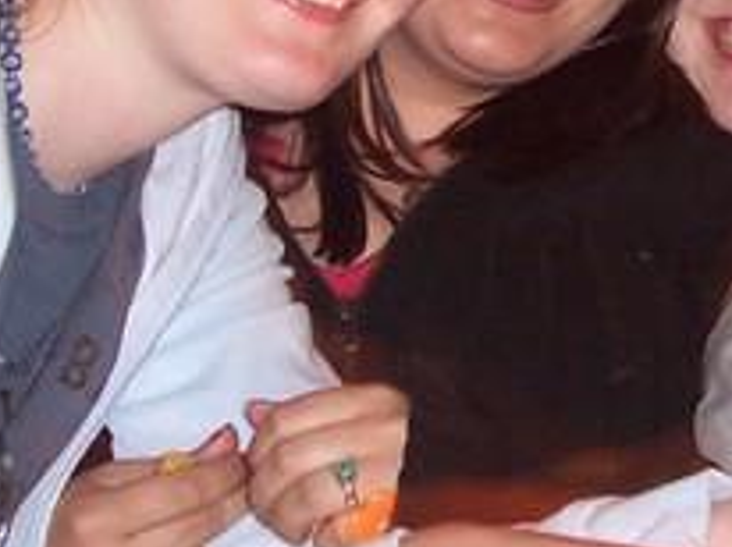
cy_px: -7
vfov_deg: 12.7
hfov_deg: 16.9
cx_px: 682
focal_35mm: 115
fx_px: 2429
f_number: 2.8
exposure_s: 1/2
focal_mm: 5.6
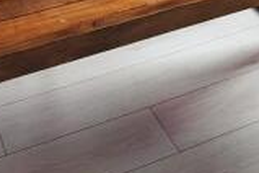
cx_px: 158
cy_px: -222
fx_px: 626
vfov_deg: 12.7
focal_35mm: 87
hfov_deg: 23.3
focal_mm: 1.82
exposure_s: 1/100
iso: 200
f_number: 2
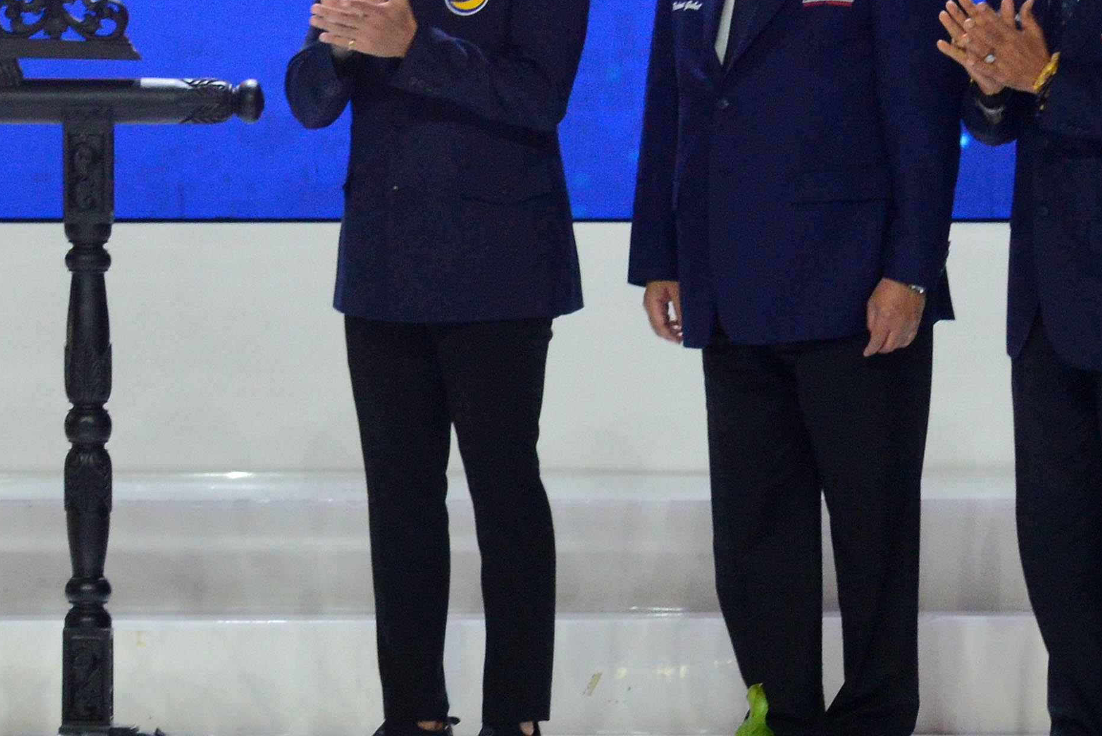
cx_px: -216
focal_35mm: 472
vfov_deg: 2.9
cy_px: -128
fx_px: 14455
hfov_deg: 4.4
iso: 2500
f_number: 7.1
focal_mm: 145
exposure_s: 1/125
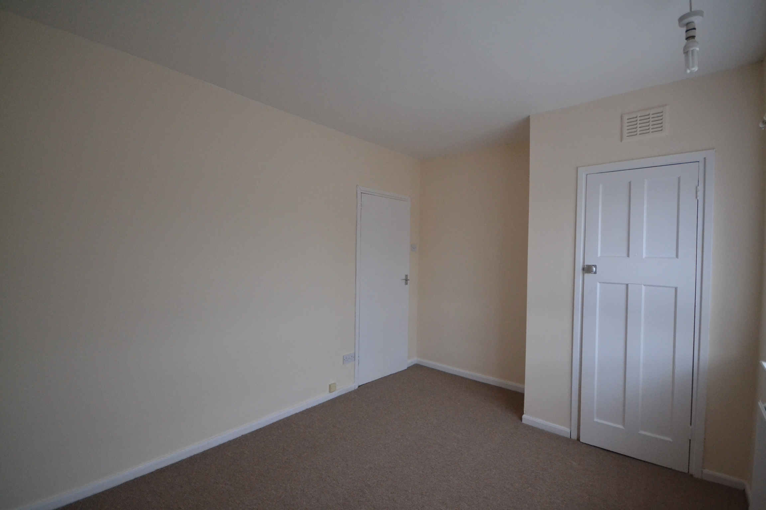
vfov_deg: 77.3
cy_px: 255
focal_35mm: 15
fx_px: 319
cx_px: 383
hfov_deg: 100.4
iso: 2200
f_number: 4
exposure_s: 1/60
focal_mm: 10
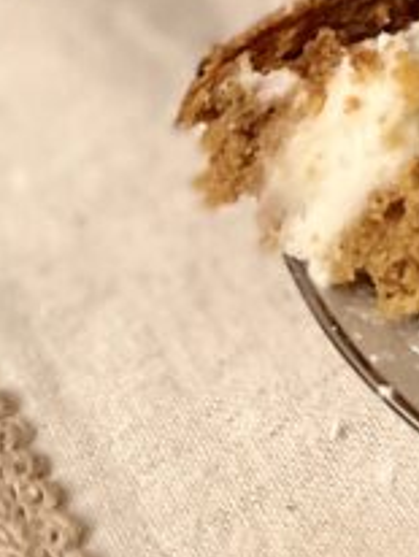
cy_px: -338
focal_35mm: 129
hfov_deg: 10.7
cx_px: 797
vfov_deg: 14.1
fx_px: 2078
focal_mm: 5.7
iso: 500
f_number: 1.5
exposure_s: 1/40
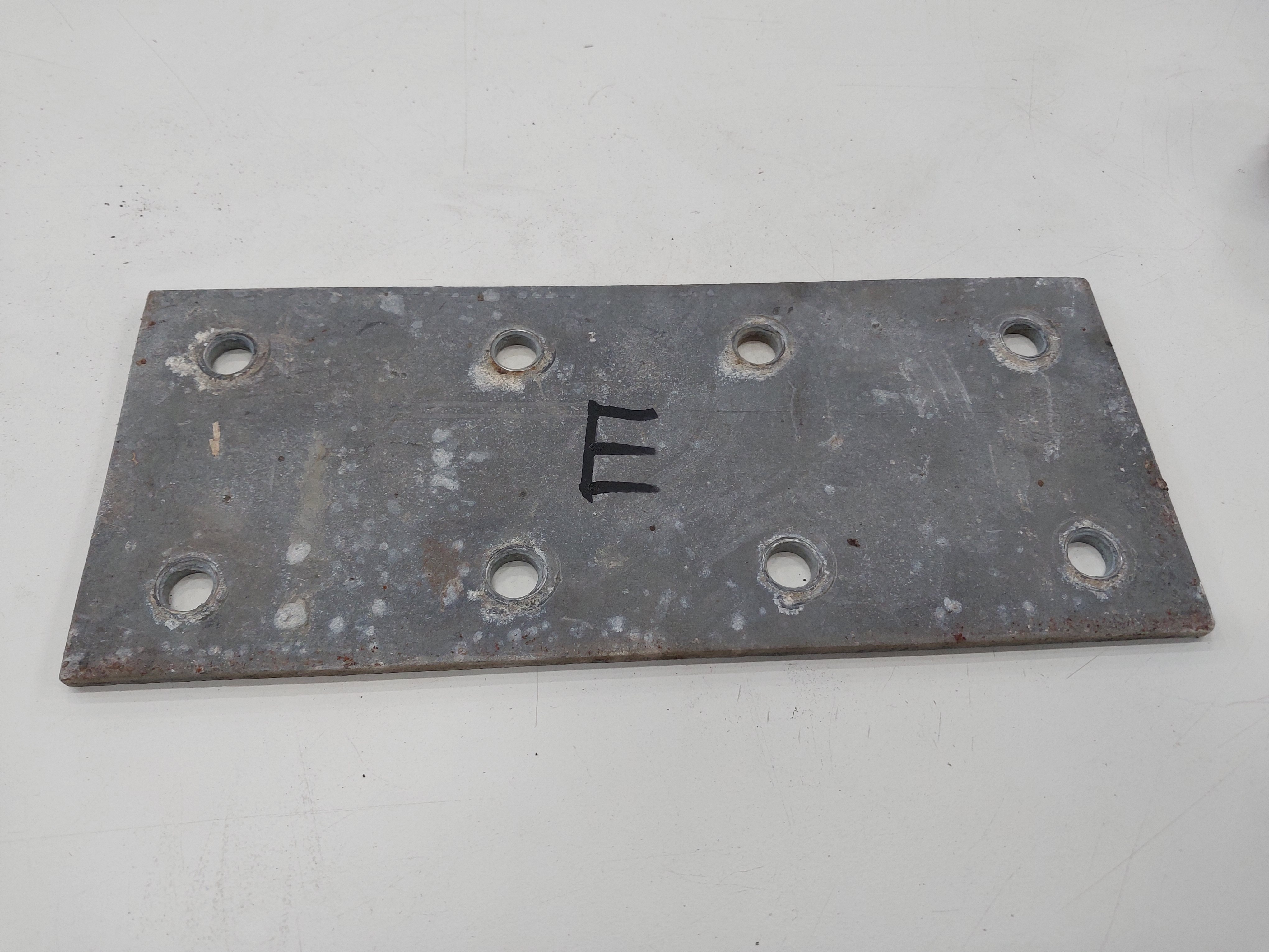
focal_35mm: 27
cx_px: 634
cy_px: 476
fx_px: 990
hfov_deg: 65.3
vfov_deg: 51.4
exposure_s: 1/50
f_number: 1.8
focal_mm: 4
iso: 80
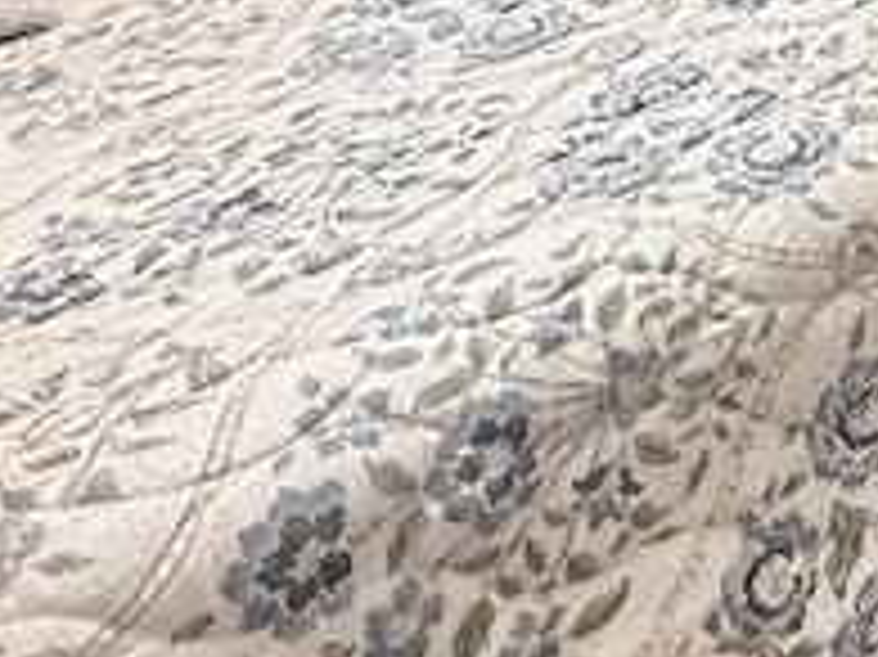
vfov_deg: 12.4
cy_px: -954
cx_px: 1432
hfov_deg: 18.2
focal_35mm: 92
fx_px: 2332
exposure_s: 1/60
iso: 500
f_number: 2.2
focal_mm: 2.22
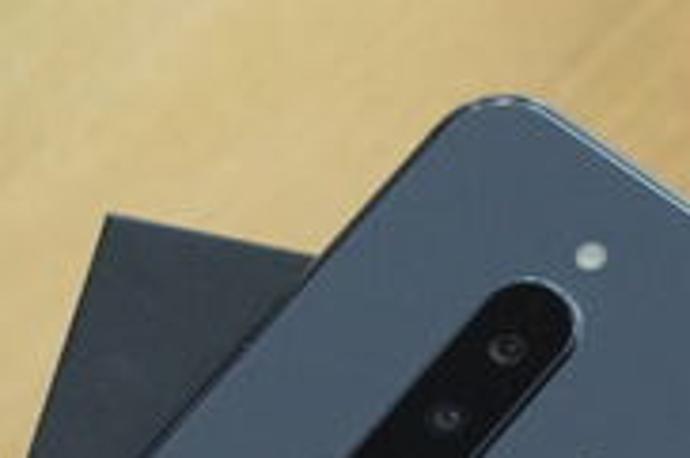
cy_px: 473
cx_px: 578
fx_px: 5572
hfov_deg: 7.1
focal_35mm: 291
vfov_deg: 4.7
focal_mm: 55
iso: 5000
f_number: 3.5
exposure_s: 1/800
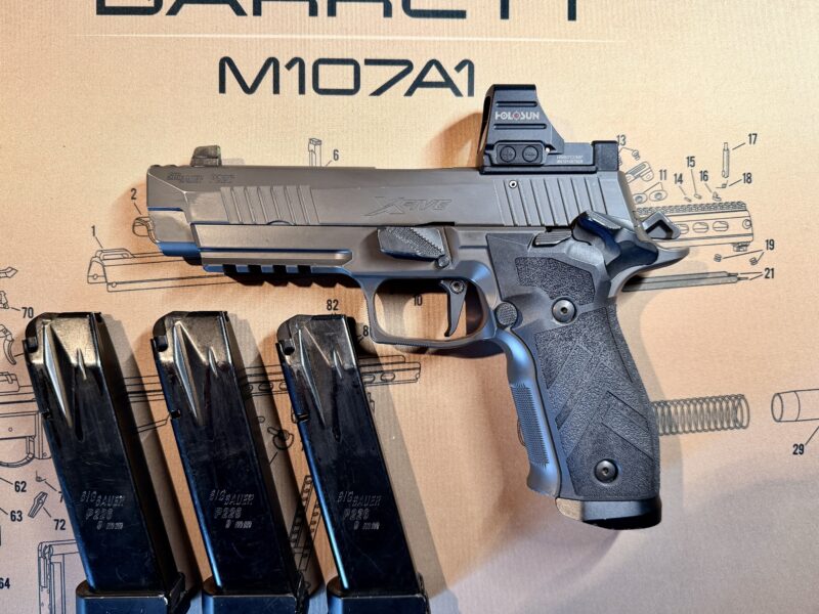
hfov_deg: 71.6
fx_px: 568
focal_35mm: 24
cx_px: 410
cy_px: 307
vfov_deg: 56.8
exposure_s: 1/60
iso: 160
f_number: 1.78
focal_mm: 6.76
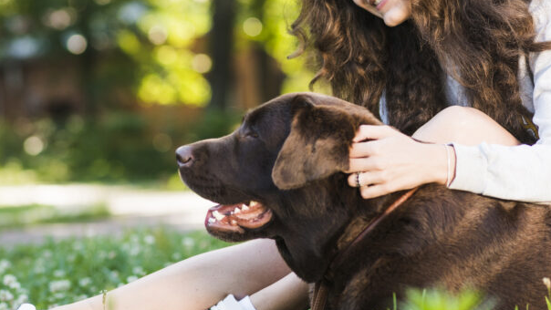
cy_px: 91
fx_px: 2207
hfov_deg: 14.2
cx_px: 371
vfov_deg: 8.0
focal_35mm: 151
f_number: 2.8
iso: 400
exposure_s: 1/1000
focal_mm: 85
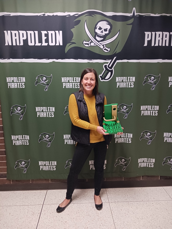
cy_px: 114
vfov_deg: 65.3
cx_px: 86
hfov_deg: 51.4
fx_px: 179
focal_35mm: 27
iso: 500
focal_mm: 4
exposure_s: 1/20
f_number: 1.8
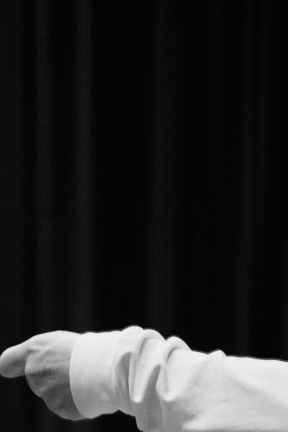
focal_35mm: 230
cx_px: 448
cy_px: 988
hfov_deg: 5.9
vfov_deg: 8.3
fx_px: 2759
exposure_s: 1/2000
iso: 3200
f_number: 1.6
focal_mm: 33
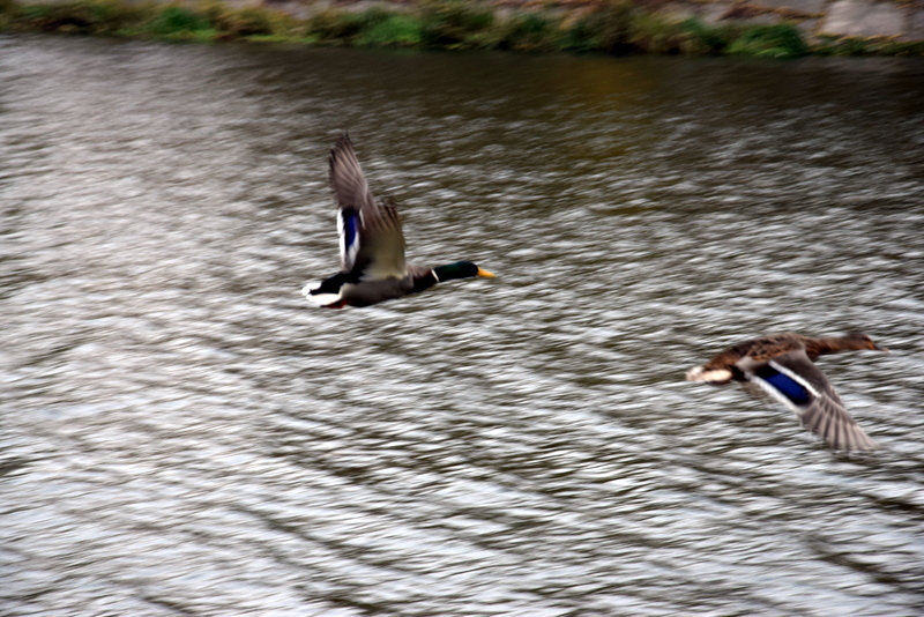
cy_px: 308
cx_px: 462
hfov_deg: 13.0
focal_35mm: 158
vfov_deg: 8.7
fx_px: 4044
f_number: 8
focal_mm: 105
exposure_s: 1/125
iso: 400
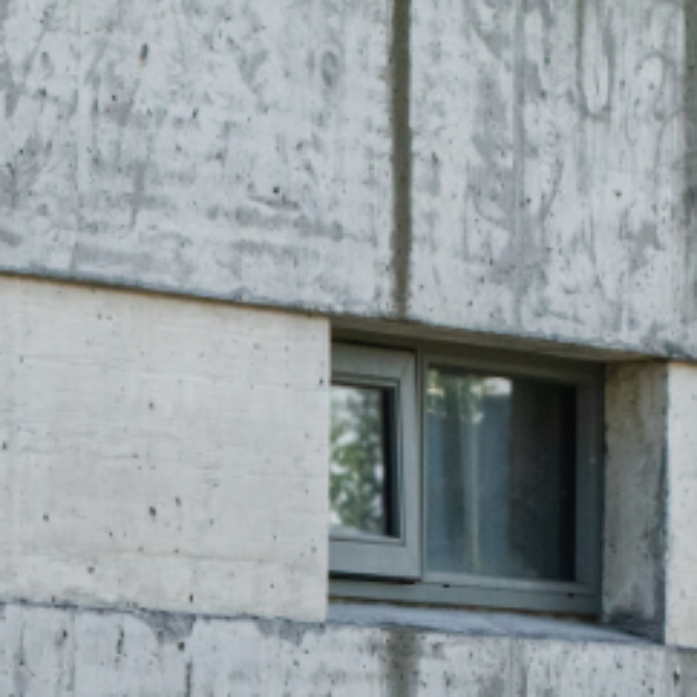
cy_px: 1149
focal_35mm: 316
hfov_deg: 5.5
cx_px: -210
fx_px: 7199
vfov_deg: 5.5
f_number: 7.1
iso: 450
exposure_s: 1/1600
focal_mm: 50
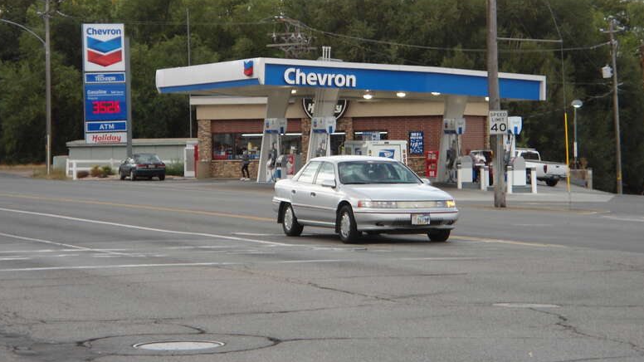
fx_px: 2014
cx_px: 324
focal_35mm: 118
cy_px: 121
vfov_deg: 10.3
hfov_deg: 18.2
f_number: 5.9
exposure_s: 1/160
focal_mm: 18.8
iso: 100
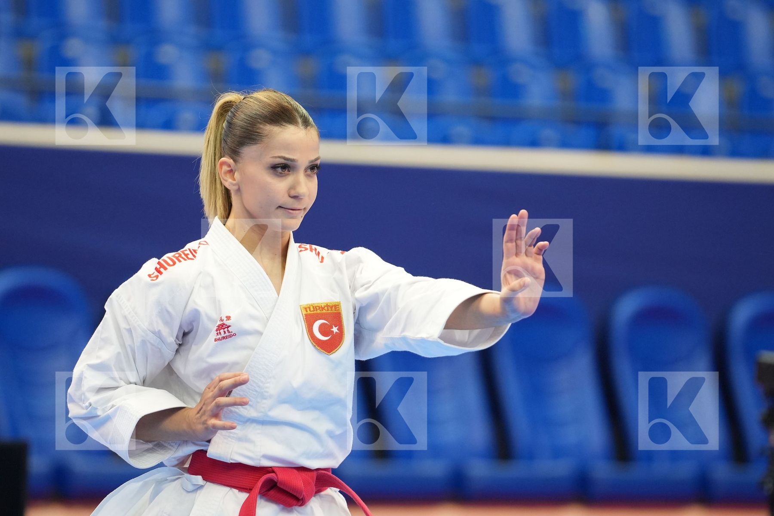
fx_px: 6449
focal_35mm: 300
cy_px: 258
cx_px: 387
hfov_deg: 6.9
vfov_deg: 4.6
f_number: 2.8
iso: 1600
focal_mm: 200
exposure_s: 1/500
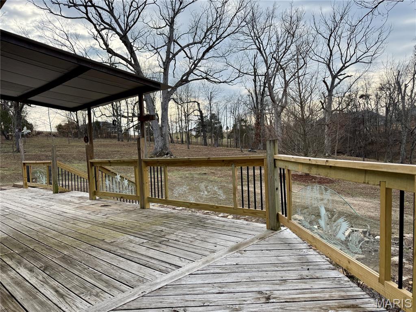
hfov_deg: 71.6
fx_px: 288
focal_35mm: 24
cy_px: 156
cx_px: 208
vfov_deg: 56.8
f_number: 1.78
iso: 100
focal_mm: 6.76
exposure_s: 1/2445
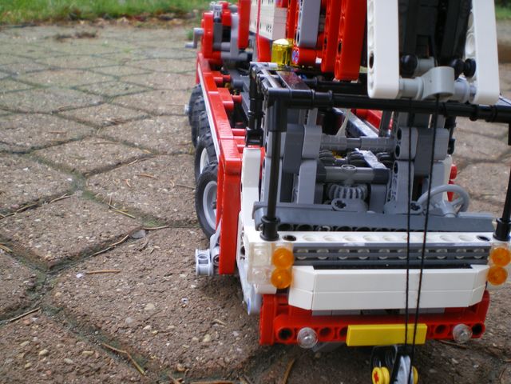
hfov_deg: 49.0
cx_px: 256
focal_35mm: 38
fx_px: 561
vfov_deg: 37.7
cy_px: 192
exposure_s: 1/30
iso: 64
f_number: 3.1
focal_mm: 6.3
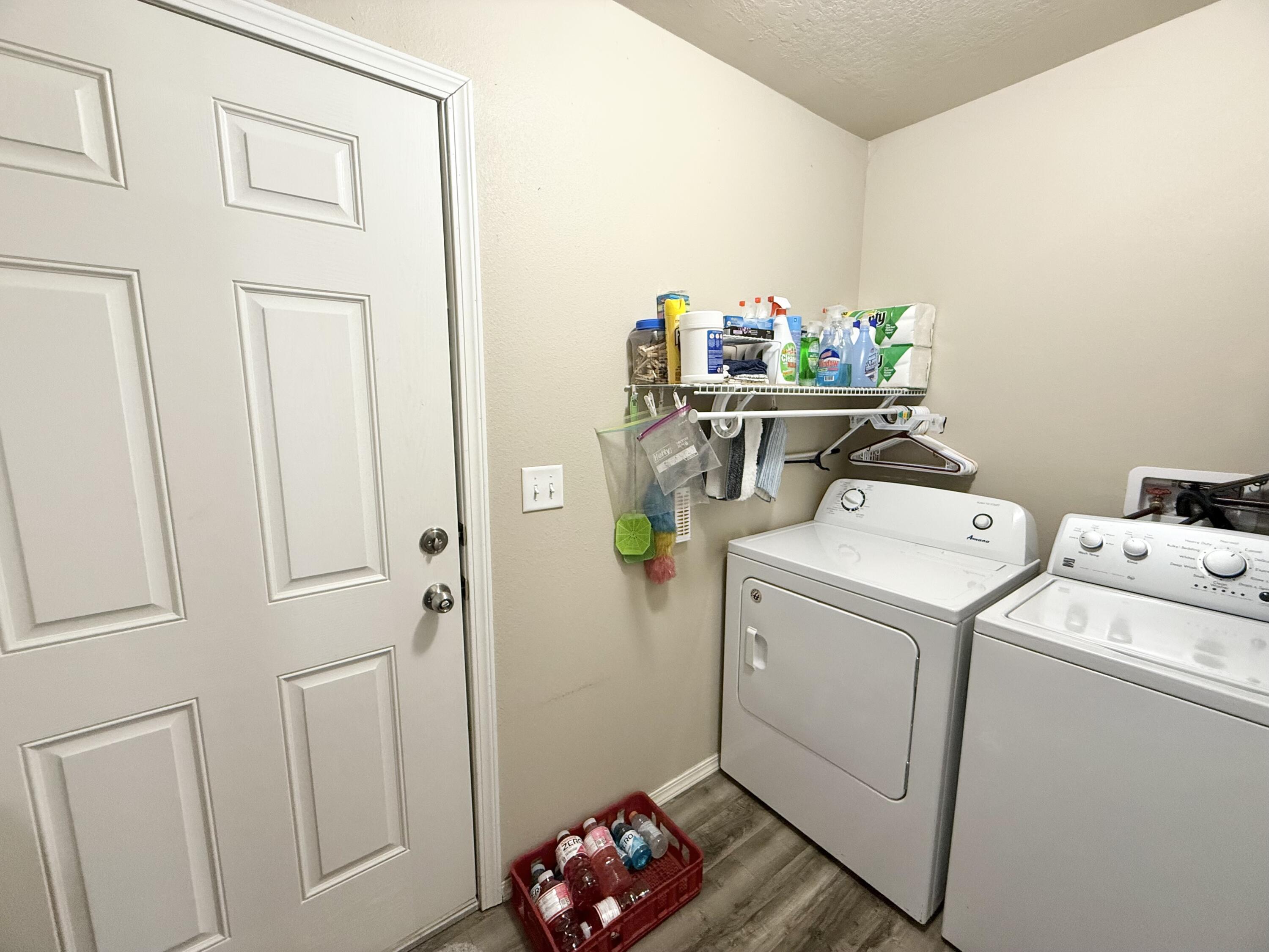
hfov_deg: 102.1
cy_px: 476
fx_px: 513
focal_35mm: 14
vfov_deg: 85.7
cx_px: 634
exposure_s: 1/60
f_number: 2.2
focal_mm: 2.22
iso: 320
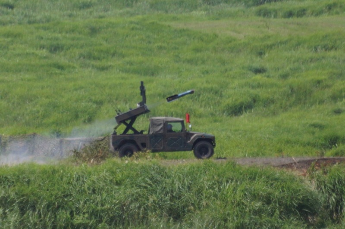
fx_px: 8618
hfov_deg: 2.3
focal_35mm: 900
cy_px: 114
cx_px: 172
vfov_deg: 1.5
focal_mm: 300
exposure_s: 1/4000
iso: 800
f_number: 5.6
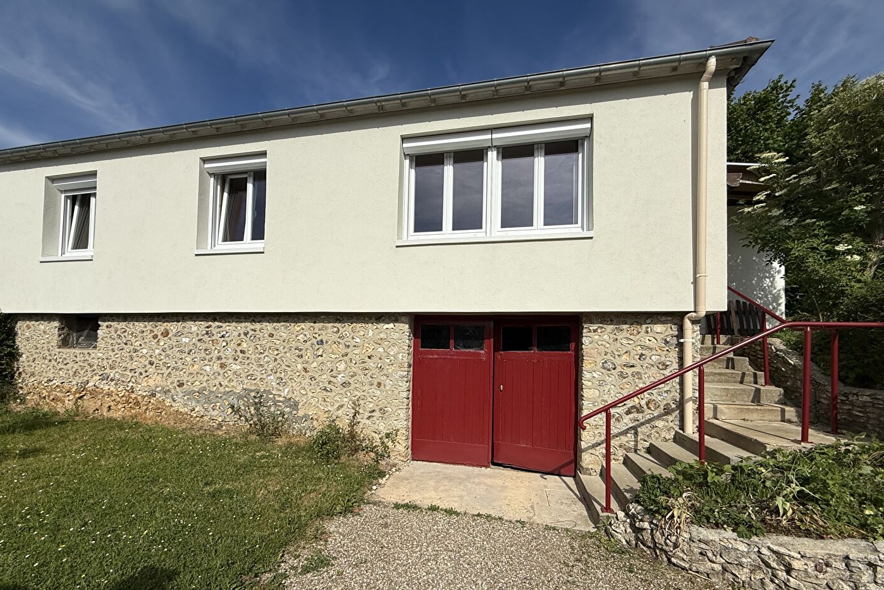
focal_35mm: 15
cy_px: 337
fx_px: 368
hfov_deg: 100.4
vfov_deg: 76.9
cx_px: 438
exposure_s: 1/6173
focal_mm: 2.22
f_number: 2.2
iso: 50
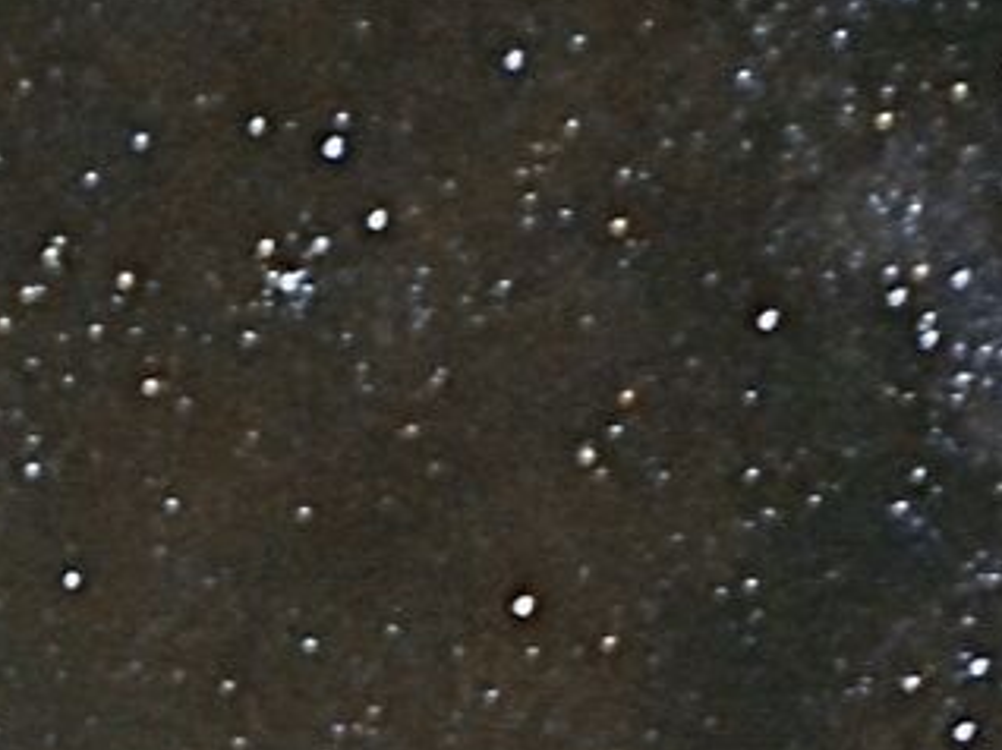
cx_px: -646
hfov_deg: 5.4
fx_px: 10500
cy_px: 2048
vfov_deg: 4.0
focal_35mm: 363
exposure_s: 10
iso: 1600
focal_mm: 50
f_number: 2.8
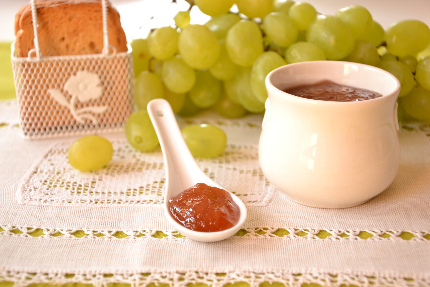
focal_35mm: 78
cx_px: 215
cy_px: 144
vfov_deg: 17.5
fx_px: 932
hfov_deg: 26.0
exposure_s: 1/20
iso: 200
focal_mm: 52
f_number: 5
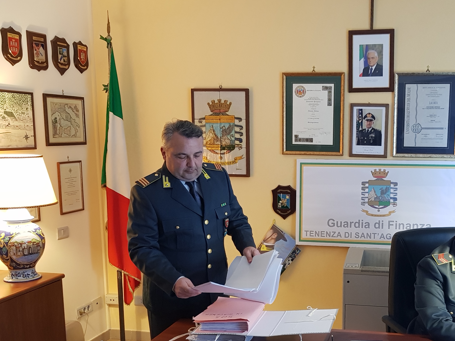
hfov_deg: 44.9
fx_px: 539
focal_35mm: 41
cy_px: 219
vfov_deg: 34.9
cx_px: 311
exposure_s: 1/33
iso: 250
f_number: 1.7
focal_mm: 4.2
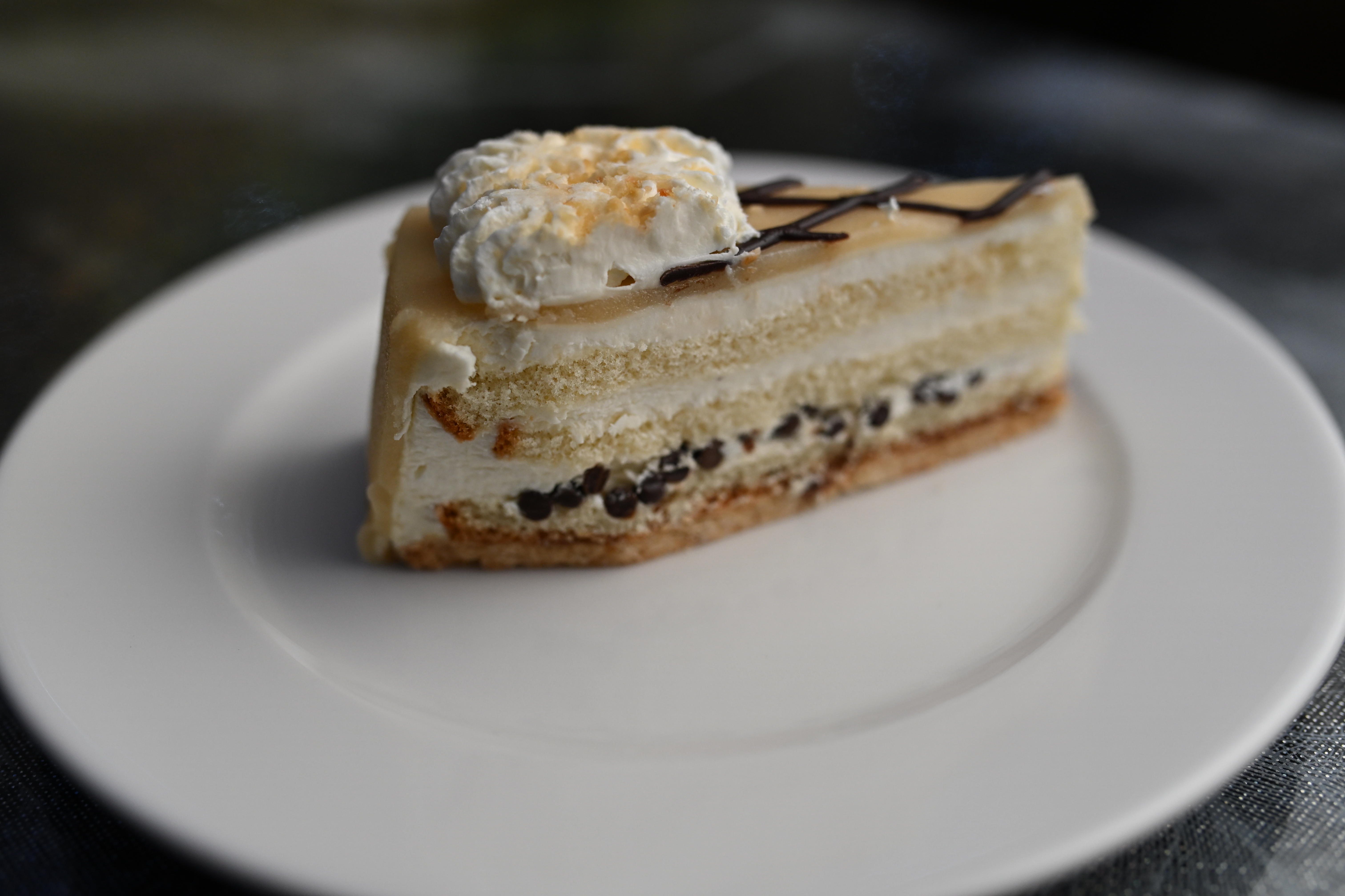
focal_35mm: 35
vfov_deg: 37.9
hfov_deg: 54.4
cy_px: 448
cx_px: 672
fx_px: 1308
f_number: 3.2
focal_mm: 35
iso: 1250
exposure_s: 1/250
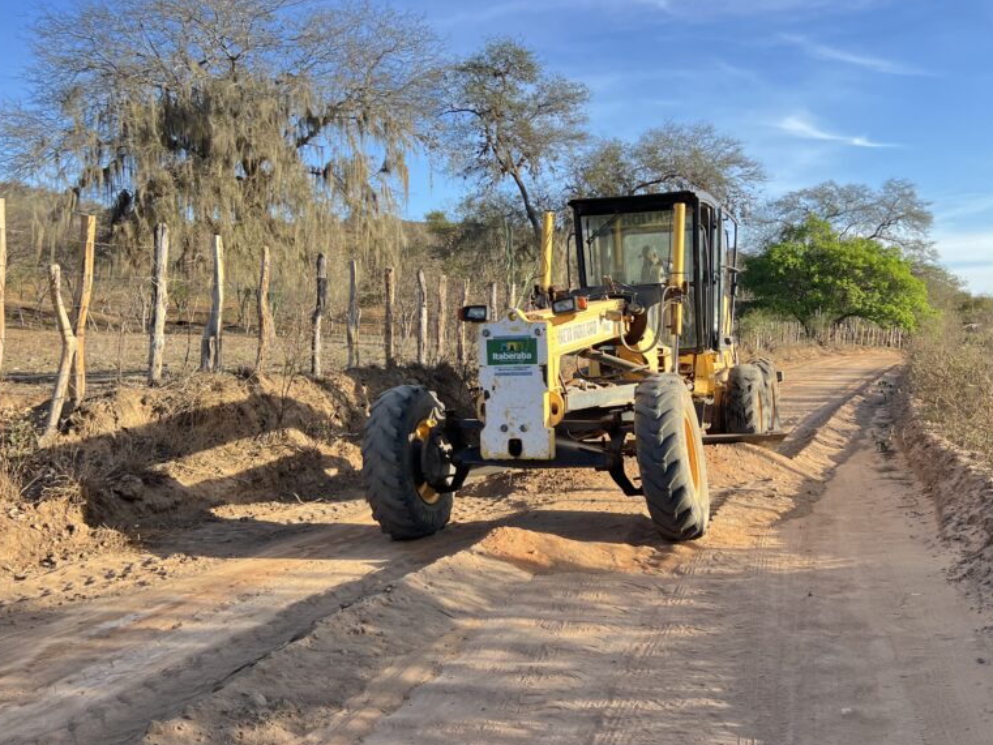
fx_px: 1004
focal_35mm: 35
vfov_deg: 40.7
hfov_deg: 52.5
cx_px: 548
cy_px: 344
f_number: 1.5
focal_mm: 5.7
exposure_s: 1/853
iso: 50
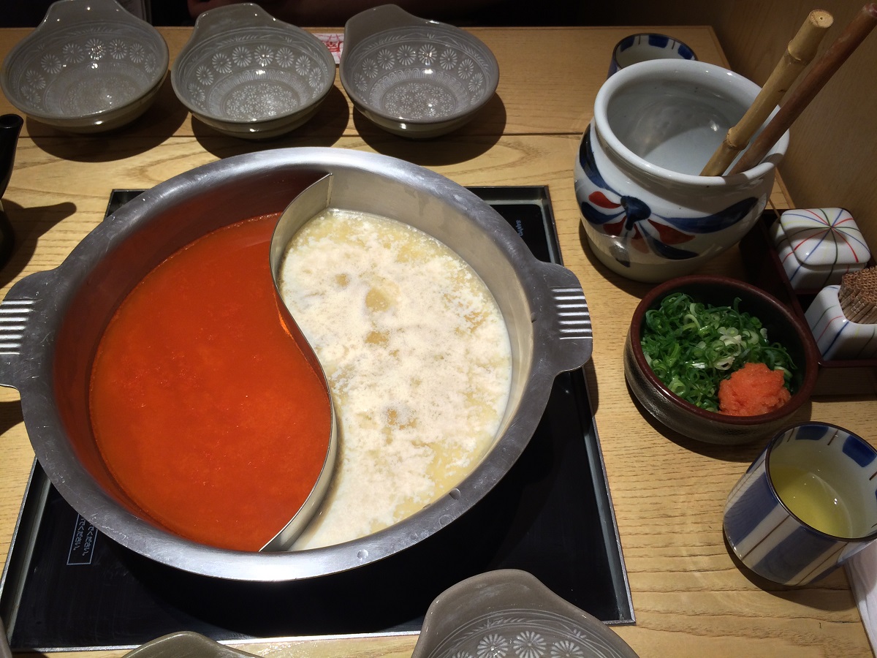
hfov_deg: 61.7
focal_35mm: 29
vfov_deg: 48.2
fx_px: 735
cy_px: 329
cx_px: 438
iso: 40
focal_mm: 4.15
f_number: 2.2
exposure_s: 1/30
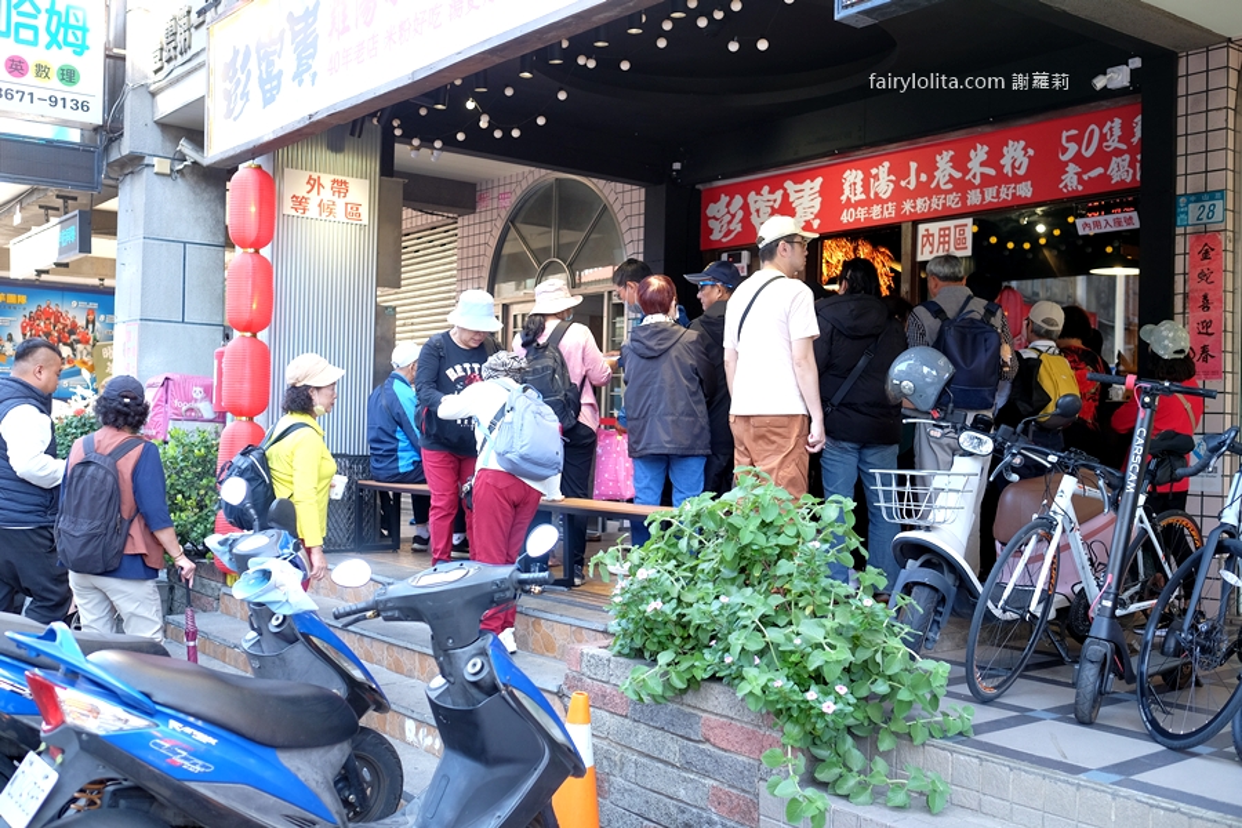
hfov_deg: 54.4
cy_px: 414
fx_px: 1207
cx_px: 621
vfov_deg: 37.9
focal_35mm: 35
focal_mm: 23
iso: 400
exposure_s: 1/160
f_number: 2.5
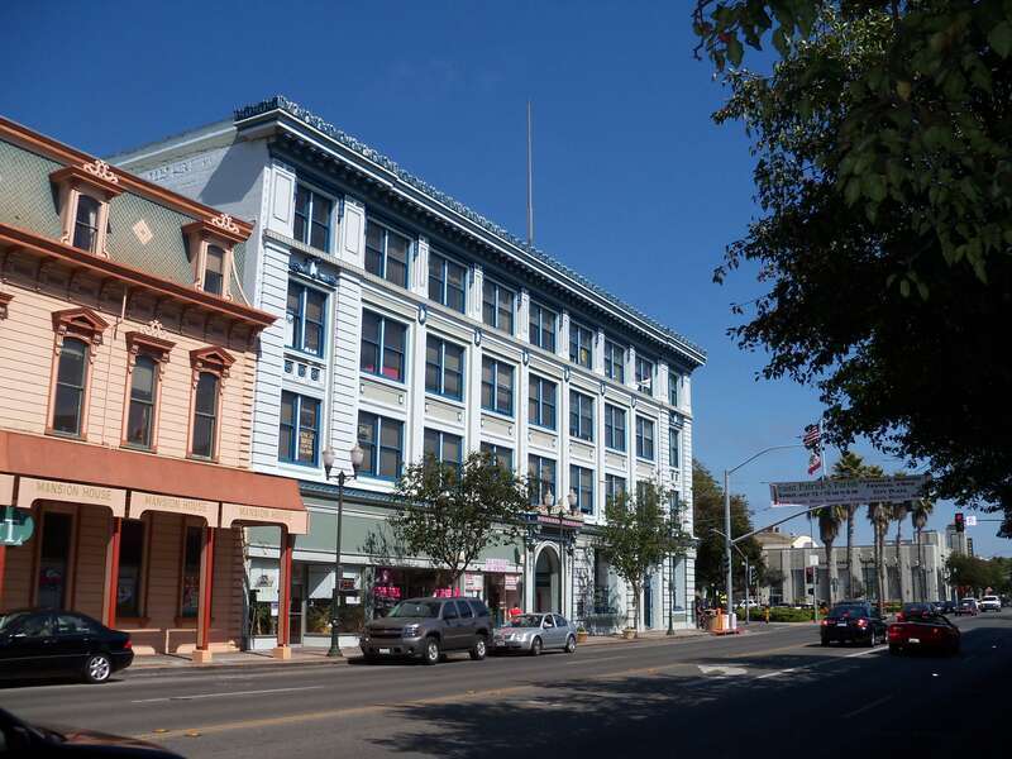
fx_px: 1023
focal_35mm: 35
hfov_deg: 52.6
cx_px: 506
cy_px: 380
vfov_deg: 40.7
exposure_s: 1/1600
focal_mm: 6.2
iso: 80
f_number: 3.5
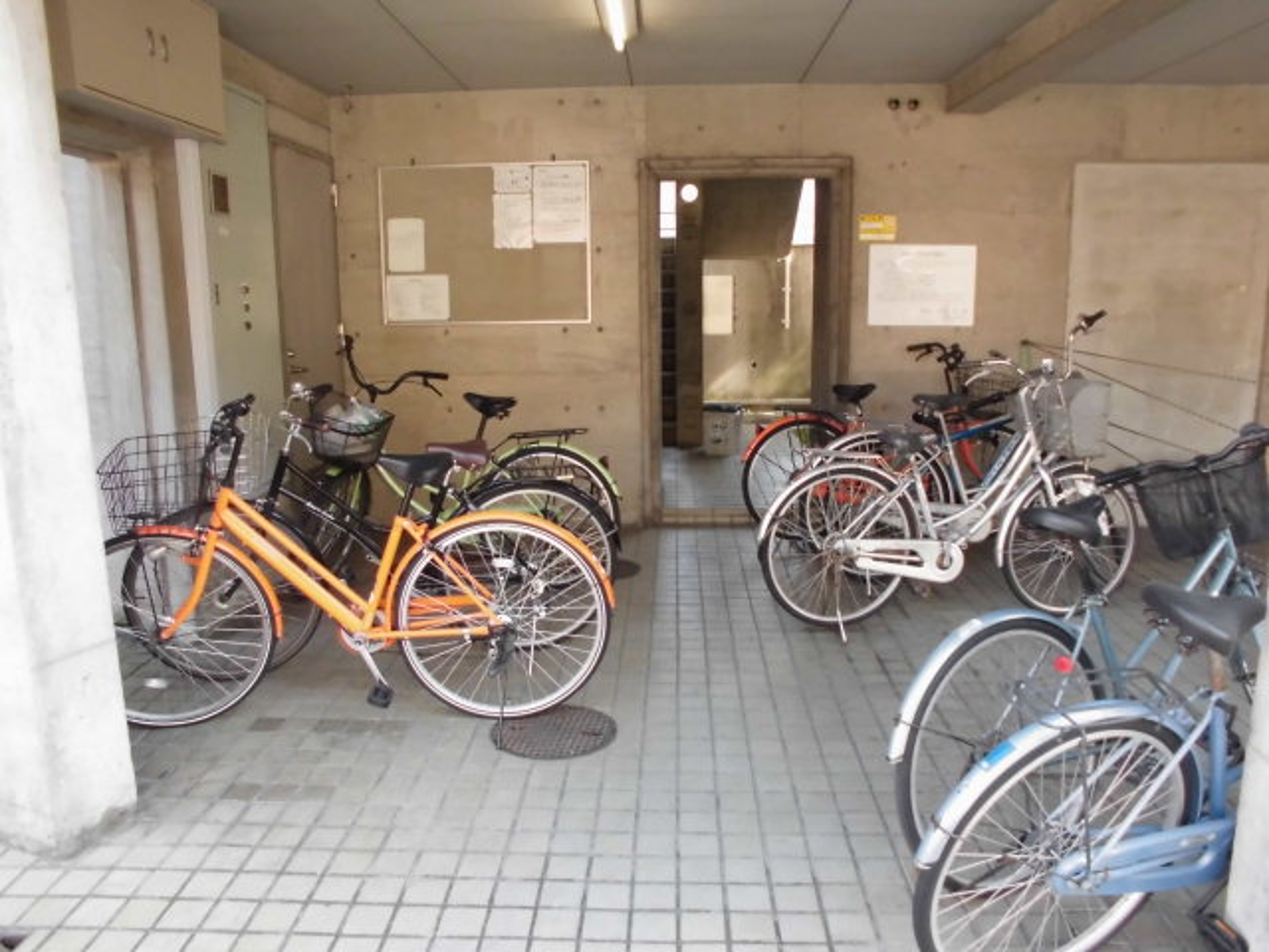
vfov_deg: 53.1
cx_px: 634
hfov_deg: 67.3
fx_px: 953
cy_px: 476
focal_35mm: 26
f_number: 3.5
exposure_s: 1/60
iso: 200
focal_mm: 4.6
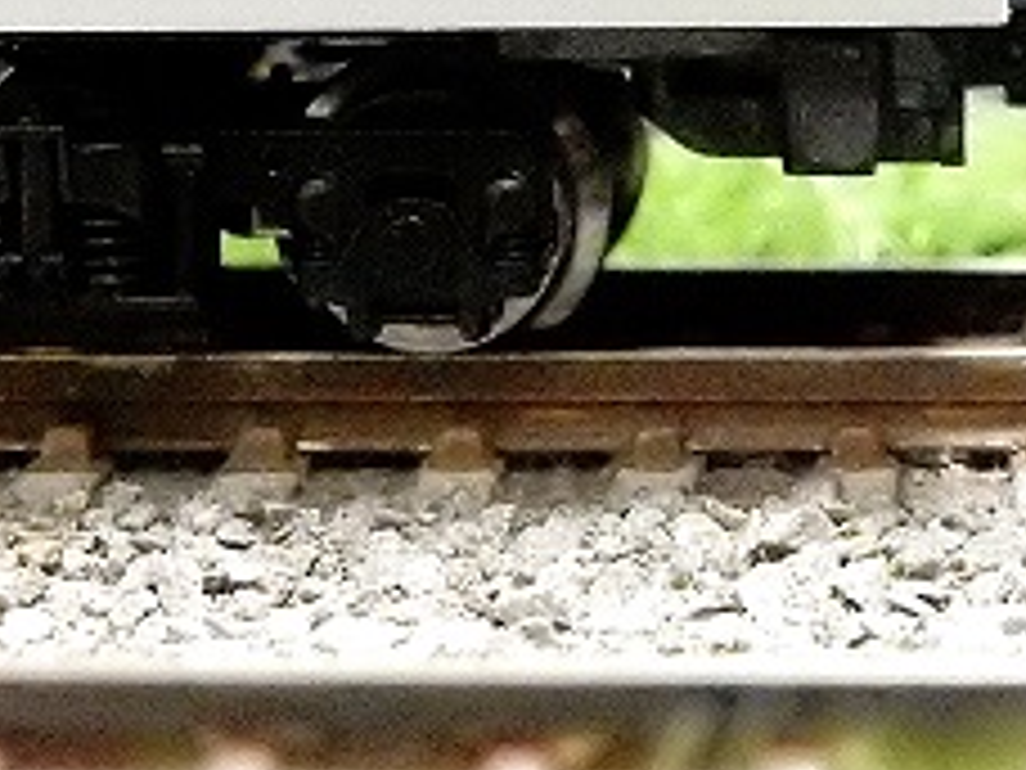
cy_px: -97
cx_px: 1017
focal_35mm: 132
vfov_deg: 11.1
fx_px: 3912
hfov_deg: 14.7
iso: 3200
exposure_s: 1/25
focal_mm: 7.6
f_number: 4.2
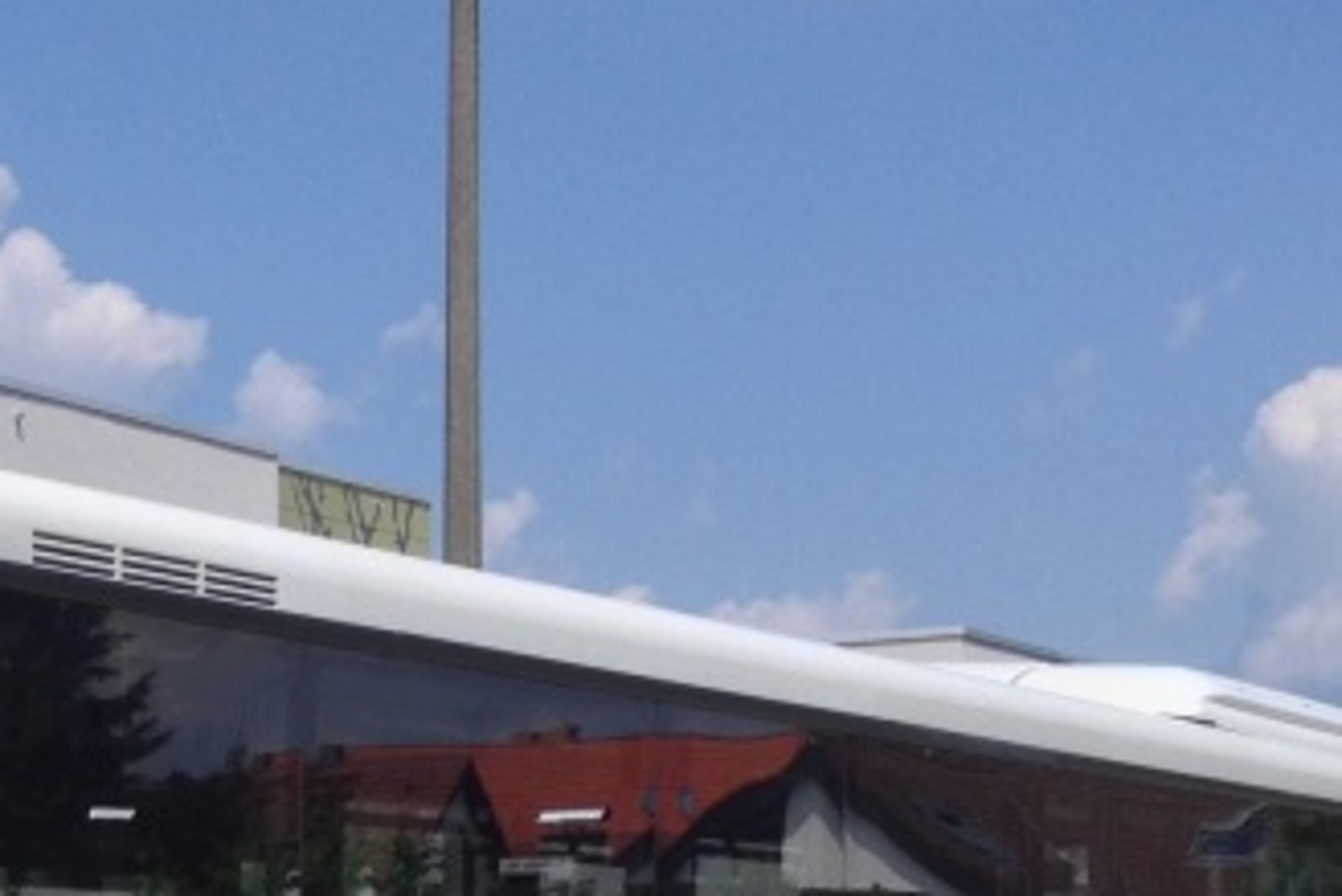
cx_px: -196
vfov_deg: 10.2
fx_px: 4960
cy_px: 1039
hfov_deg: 15.0
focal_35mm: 133
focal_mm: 4.28
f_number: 2.4
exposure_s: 1/1842
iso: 50
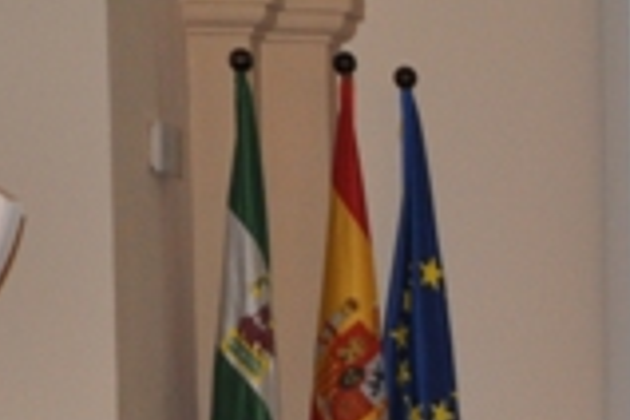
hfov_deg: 6.7
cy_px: 838
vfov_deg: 4.5
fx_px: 5285
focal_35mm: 302
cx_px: 1086
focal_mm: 50
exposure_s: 1/60
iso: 800
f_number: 4.8
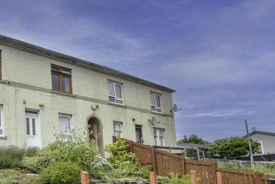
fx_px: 214
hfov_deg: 58.0
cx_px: 38
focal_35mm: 28
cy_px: 164
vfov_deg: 42.7
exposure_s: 1/125
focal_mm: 10
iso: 100
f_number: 8
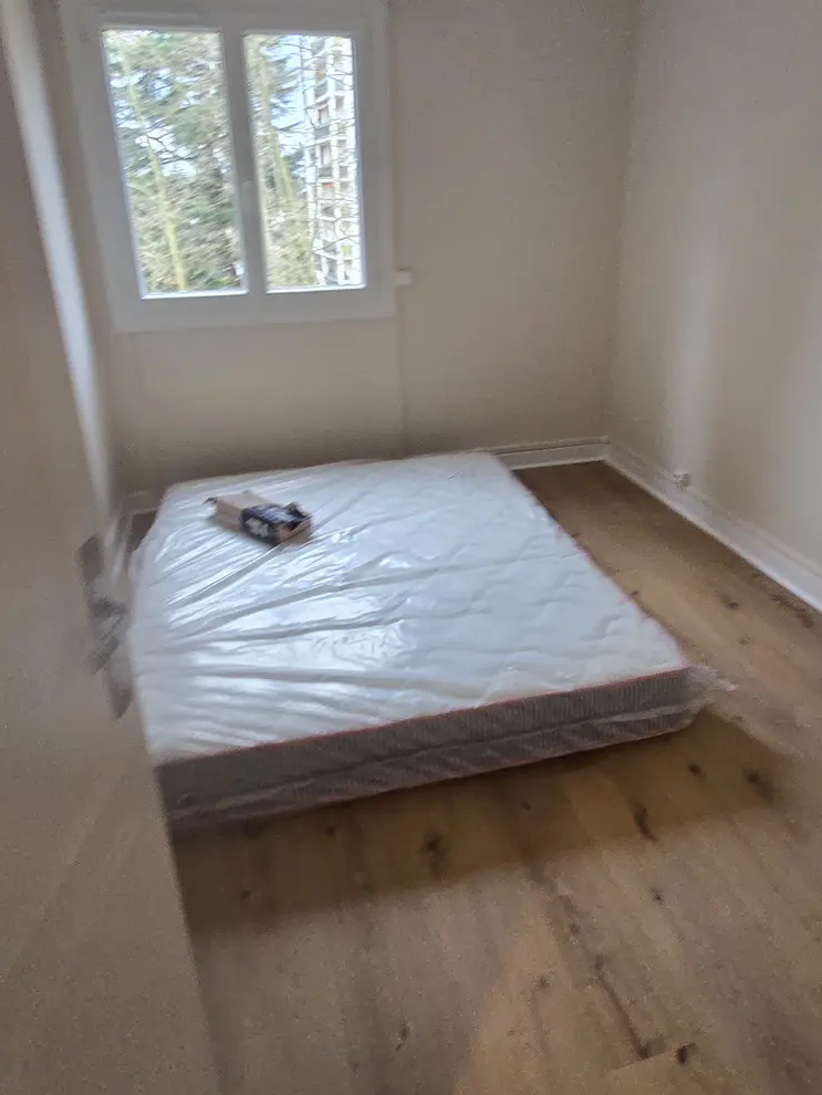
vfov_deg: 78.7
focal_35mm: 21
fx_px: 665
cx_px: 417
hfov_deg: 63.5
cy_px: 489
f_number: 2.2
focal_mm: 2.2
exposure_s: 1/50
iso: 125
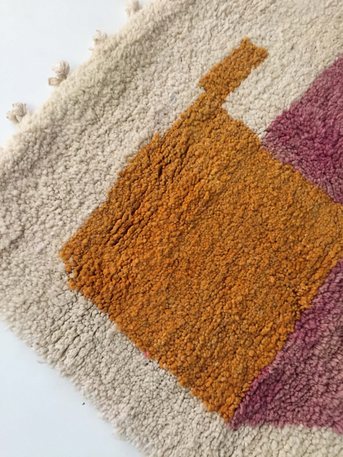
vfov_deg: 61.7
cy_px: 228
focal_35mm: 29
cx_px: 172
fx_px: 383
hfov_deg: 48.2
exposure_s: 1/33
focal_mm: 4.15
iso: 320
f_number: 2.2
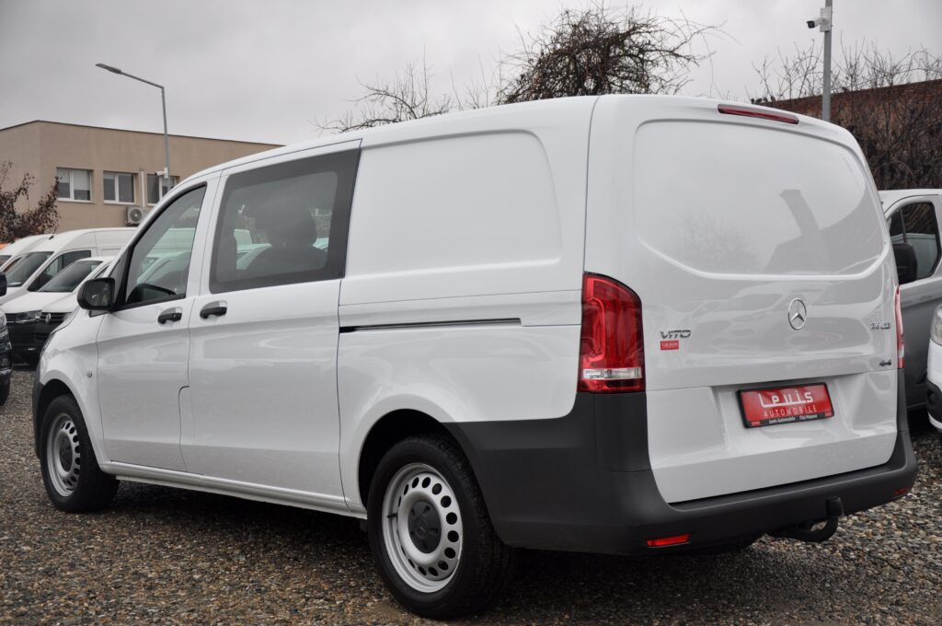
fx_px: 1176
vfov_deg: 29.8
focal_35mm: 45
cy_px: 313
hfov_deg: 43.7
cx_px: 471
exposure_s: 1/100
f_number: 5
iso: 500
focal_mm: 30
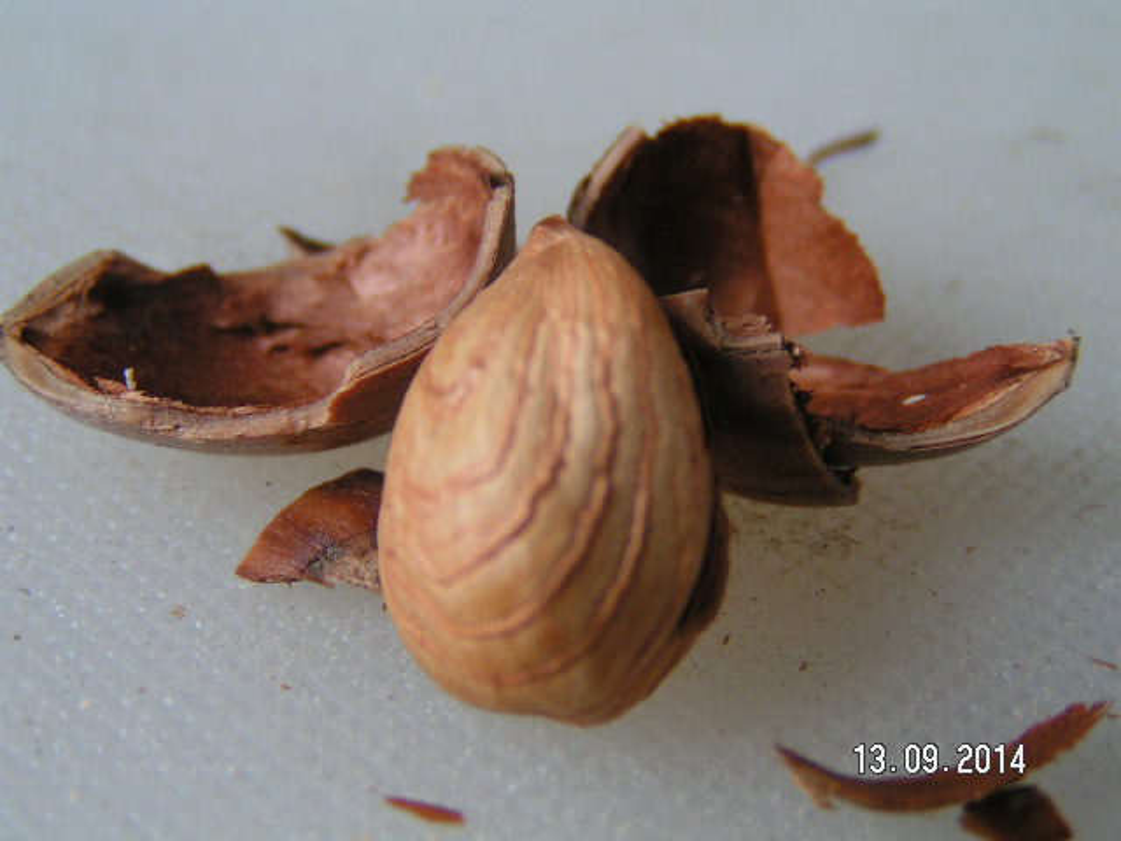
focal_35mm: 63
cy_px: 420
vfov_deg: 23.3
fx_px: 2040
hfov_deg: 30.7
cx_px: 560
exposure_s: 1/60
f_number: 3.2
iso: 80
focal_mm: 9.7
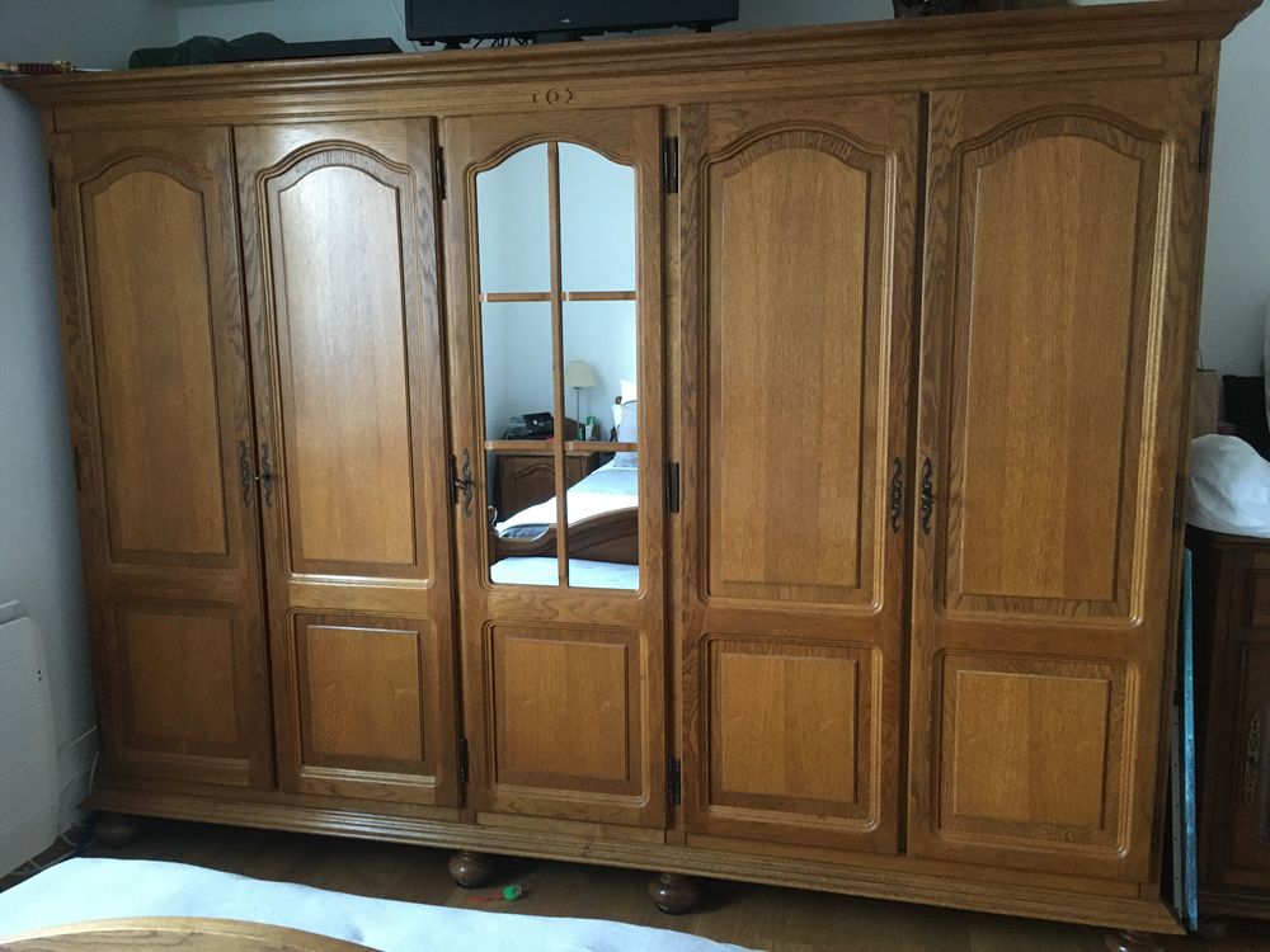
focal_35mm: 29
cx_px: 635
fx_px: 1064
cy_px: 476
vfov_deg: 48.2
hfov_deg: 61.7
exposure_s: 1/17
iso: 200
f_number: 2.2
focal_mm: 4.15
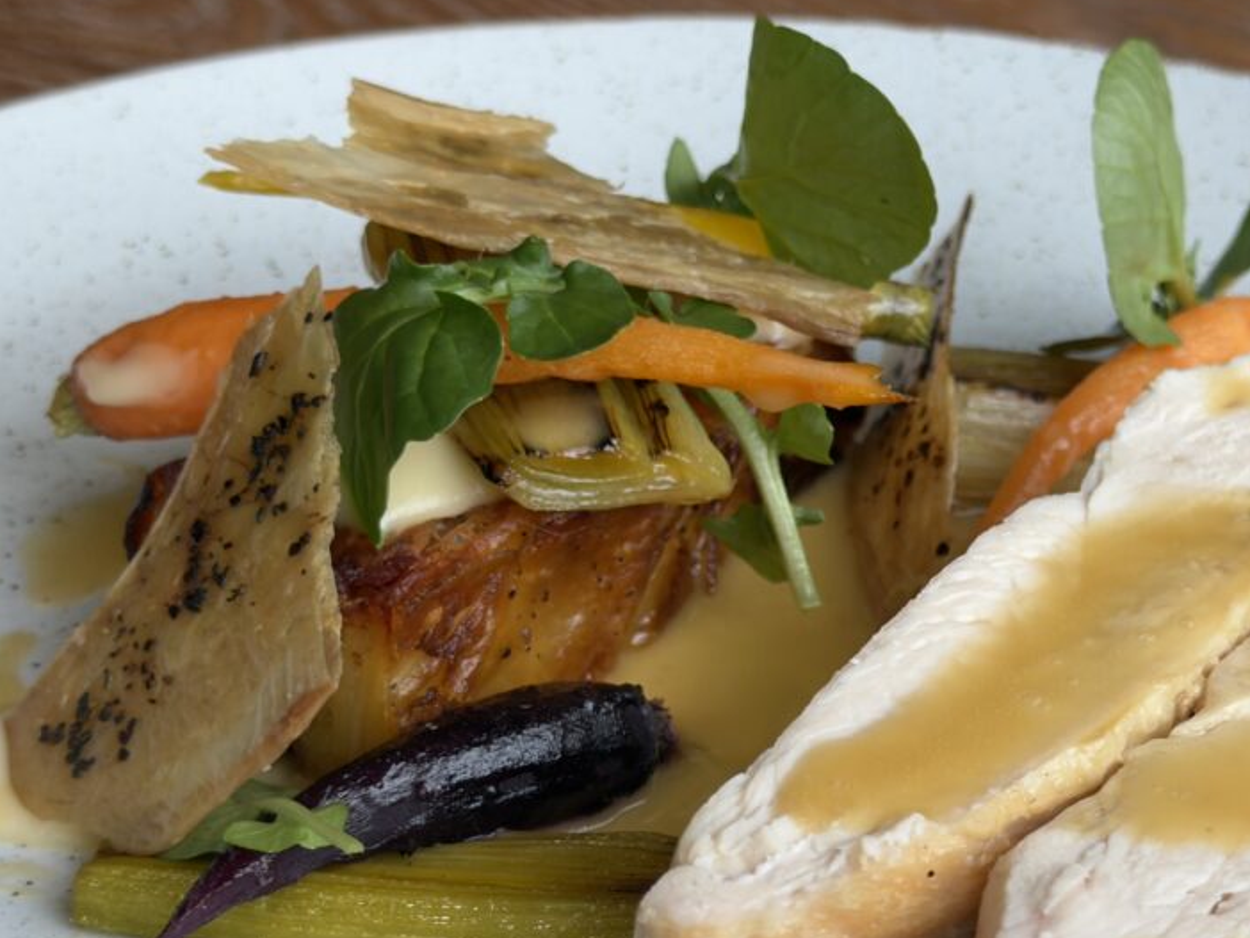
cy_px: 607
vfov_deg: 21.0
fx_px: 2529
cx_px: 824
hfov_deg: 27.6
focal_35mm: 70
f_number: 1.78
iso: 50
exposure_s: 1/50
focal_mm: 6.76
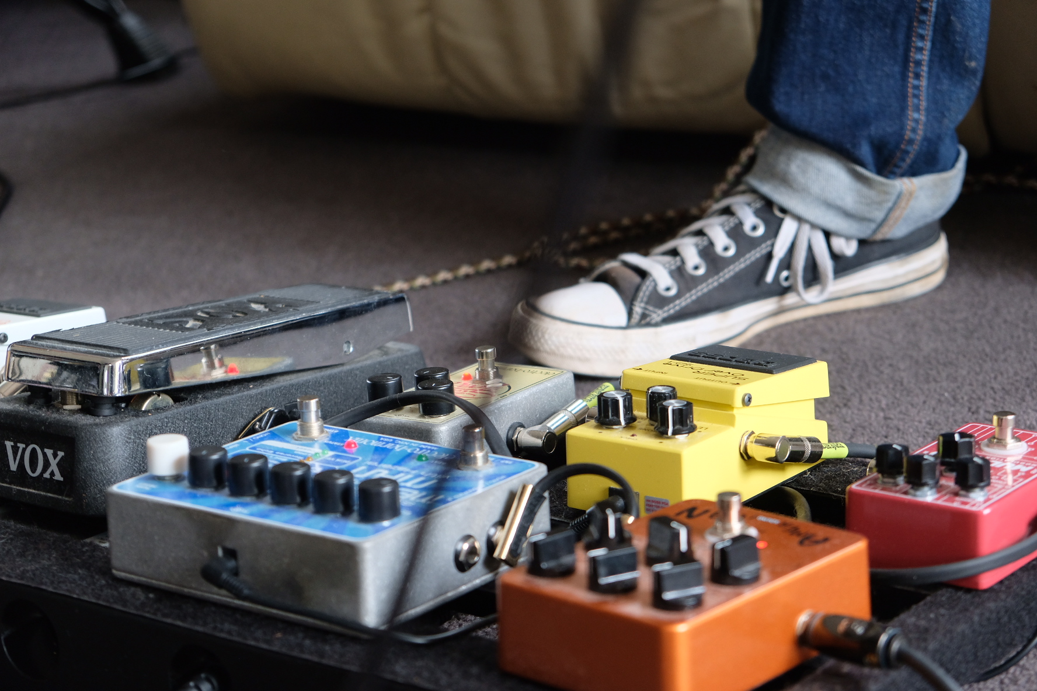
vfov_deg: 16.5
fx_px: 2391
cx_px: 518
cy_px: 346
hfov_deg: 24.5
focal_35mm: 83
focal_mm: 55
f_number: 4
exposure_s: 1/30
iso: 800
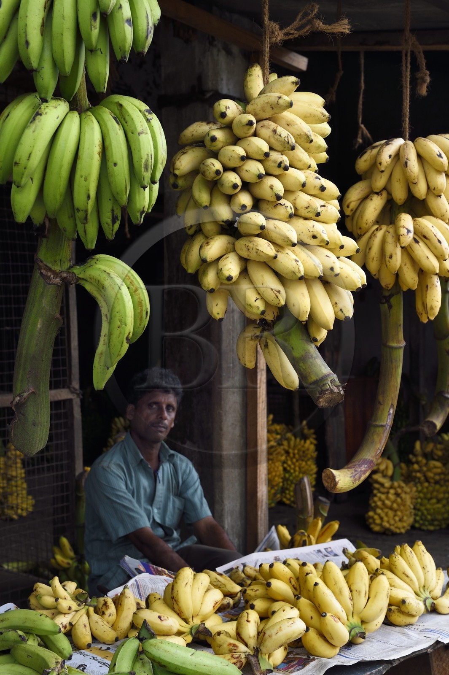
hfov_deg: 29.8
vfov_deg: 43.6
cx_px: 224
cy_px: 338
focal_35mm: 45
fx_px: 843
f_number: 8
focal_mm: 45
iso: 800
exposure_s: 1/125
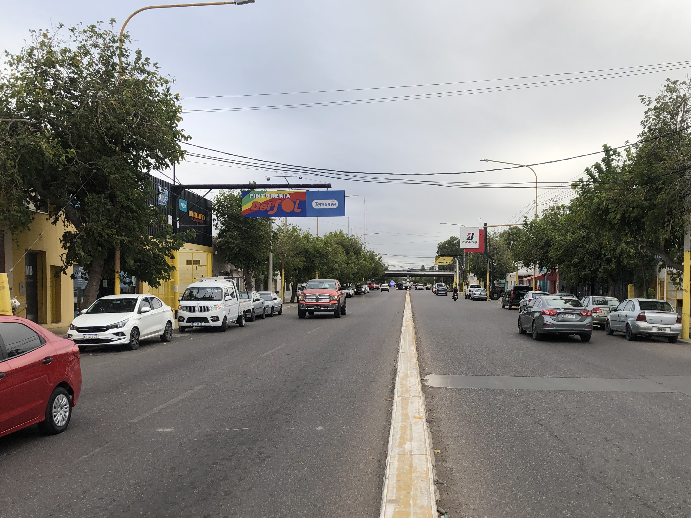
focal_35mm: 35
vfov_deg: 40.4
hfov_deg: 52.4
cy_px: 322
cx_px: 395
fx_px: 699
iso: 20
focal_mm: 3.99
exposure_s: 1/414
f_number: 1.8
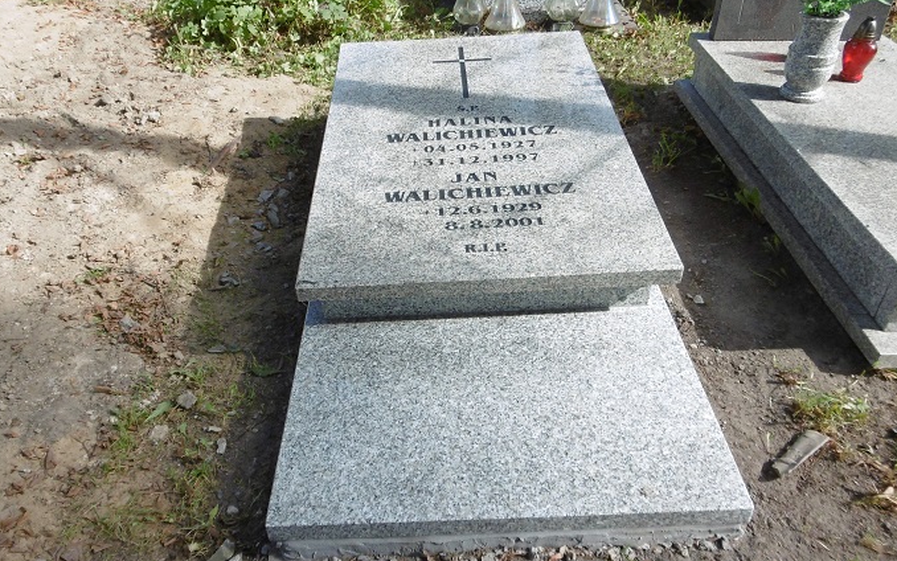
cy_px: 287
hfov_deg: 62.9
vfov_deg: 41.8
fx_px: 734
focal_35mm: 30
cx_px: 435
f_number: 3.1
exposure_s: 1/320
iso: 100
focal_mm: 4.3
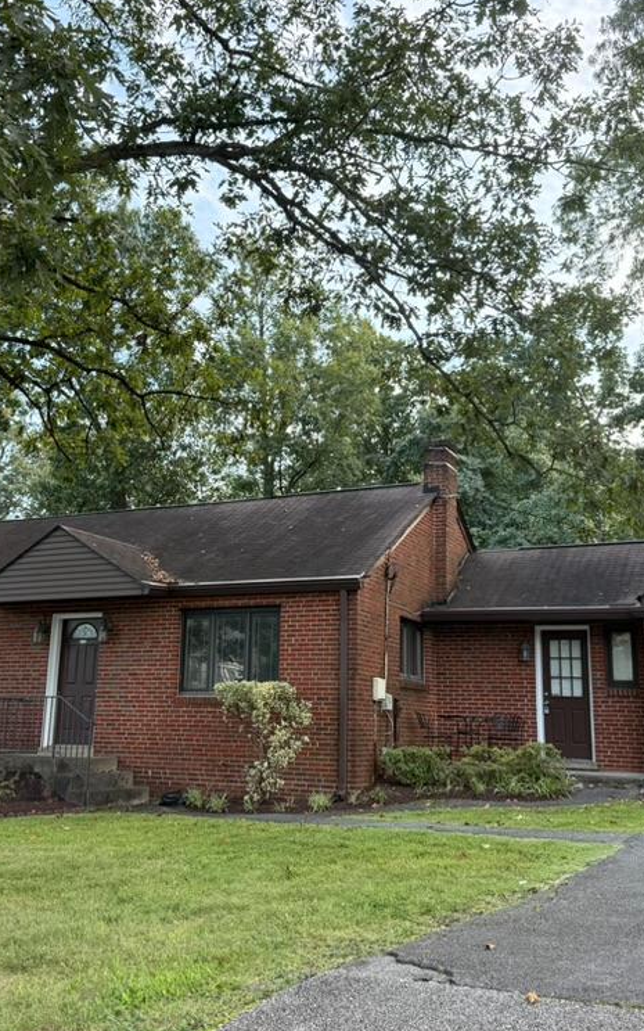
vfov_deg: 55.3
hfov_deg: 36.3
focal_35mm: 35
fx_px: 983
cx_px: 296
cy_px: 513
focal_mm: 6.76
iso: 200
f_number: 1.78
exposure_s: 1/228
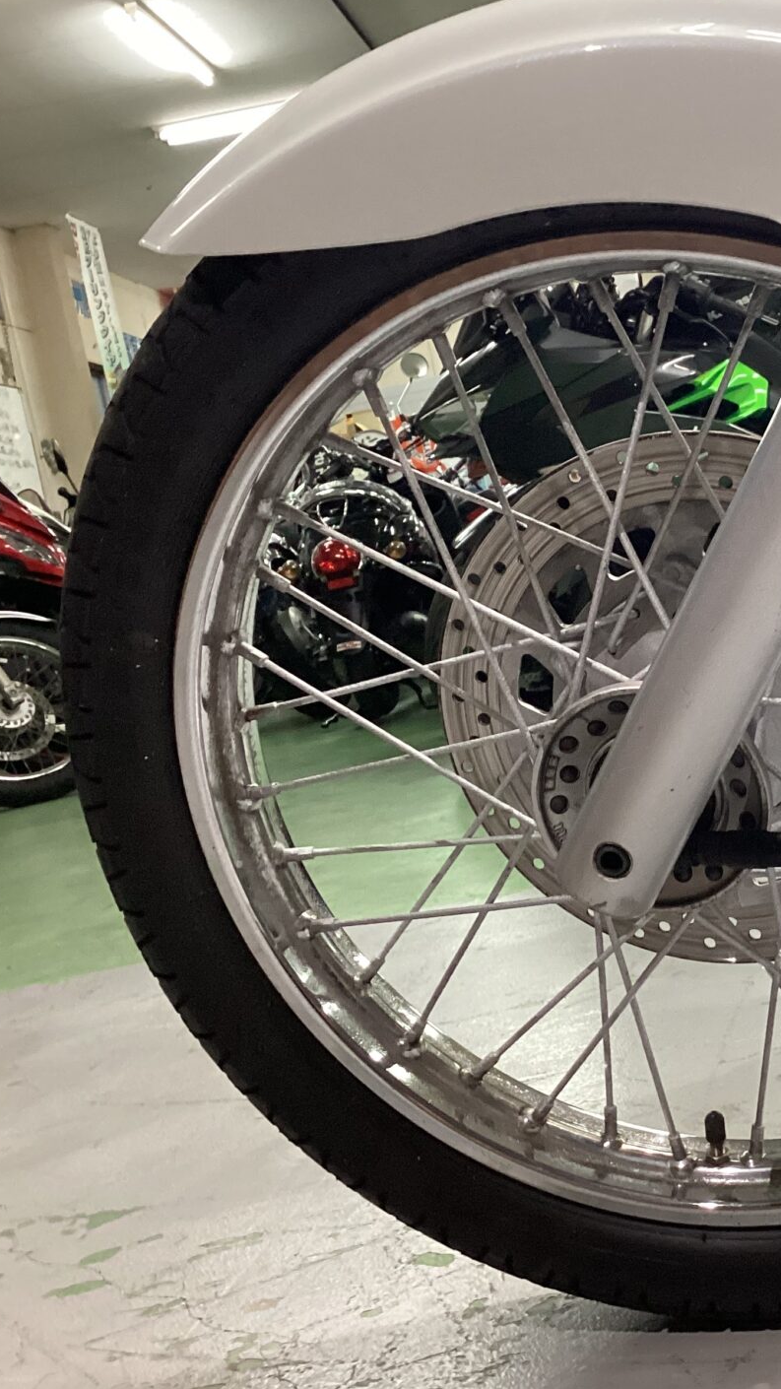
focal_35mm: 46
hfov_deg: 25.1
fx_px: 1694
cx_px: 726
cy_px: 682
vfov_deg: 44.6
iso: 320
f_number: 2.4
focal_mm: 3.3
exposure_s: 1/60
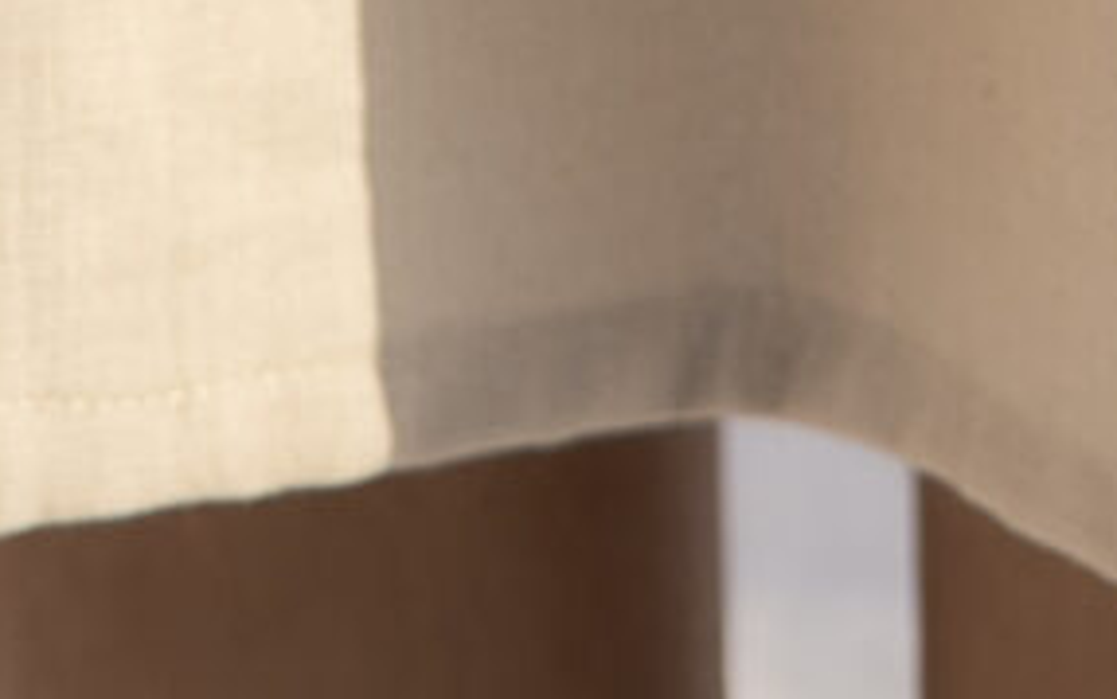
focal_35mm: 776
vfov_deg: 1.6
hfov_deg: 2.7
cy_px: -3733
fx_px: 23632
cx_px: 447
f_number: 4
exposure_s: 1/800
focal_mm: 85
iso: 100
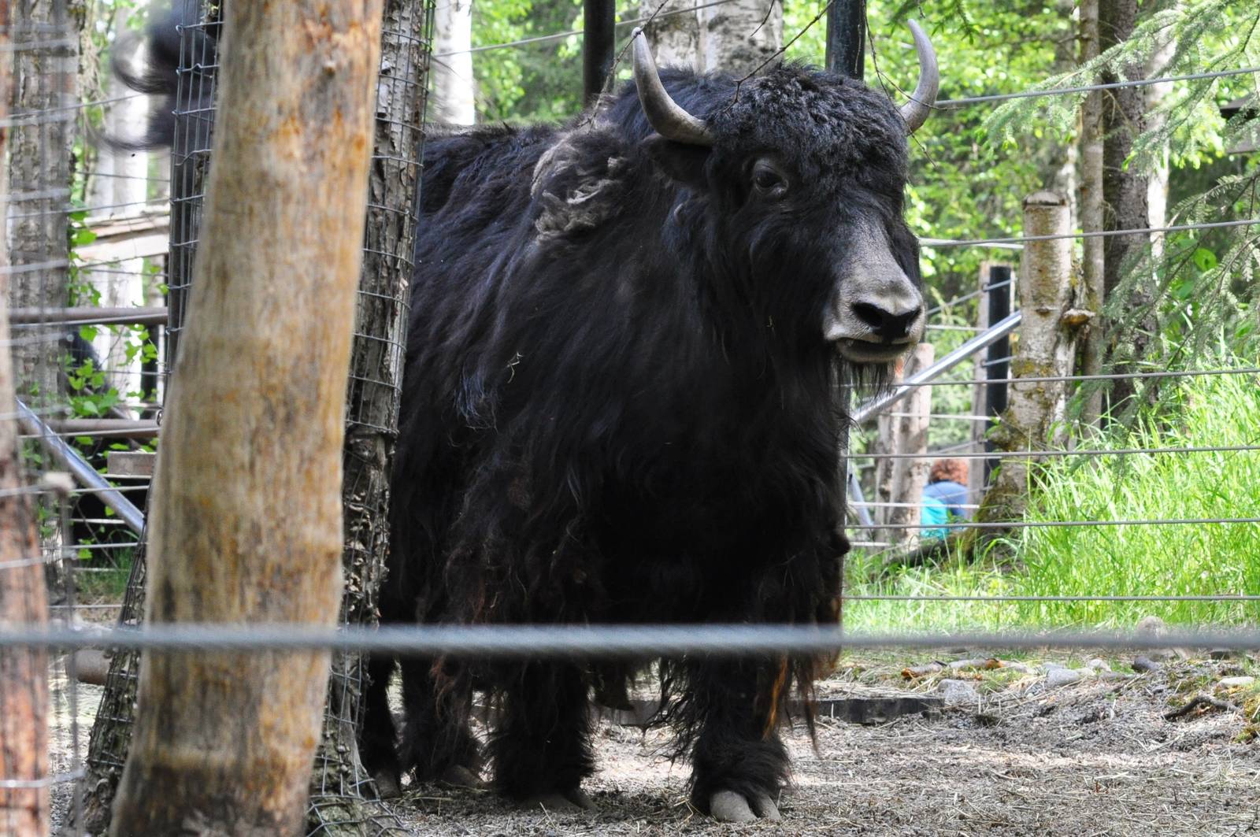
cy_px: 418
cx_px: 630
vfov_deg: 8.3
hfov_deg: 12.5
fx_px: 5768
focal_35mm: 165
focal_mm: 110
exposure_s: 1/125
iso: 800
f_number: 9
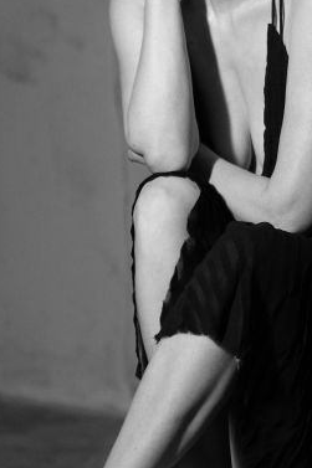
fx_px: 3344
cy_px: 171
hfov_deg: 5.3
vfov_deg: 8.0
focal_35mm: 257
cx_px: 295
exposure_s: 1/400
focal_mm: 80.4
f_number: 3.2
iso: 800
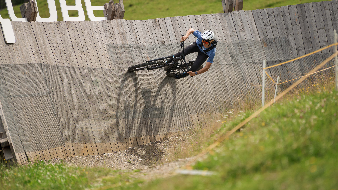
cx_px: 170
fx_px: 2456
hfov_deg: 7.9
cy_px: 81
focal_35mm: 274
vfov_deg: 4.4
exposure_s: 1/8000
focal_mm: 200
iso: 640
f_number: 2.8
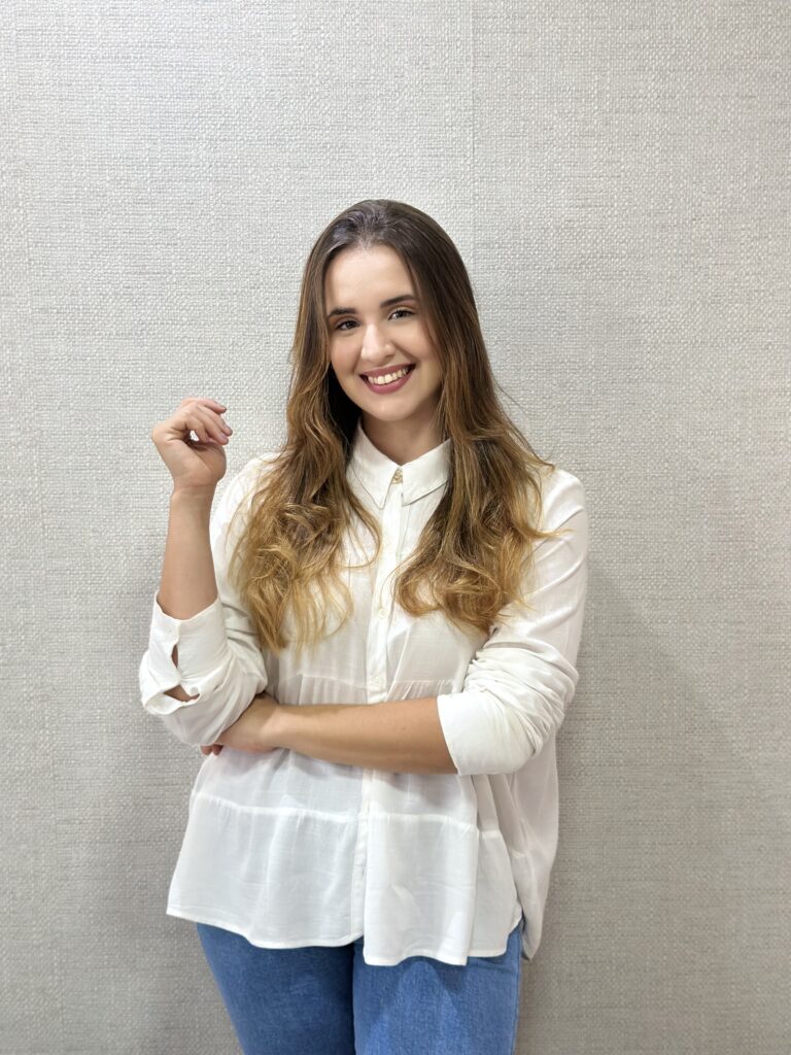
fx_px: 1462
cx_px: 396
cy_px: 528
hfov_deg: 30.3
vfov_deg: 39.7
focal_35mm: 48
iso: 160
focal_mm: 6.86
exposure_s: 1/120
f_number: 1.78
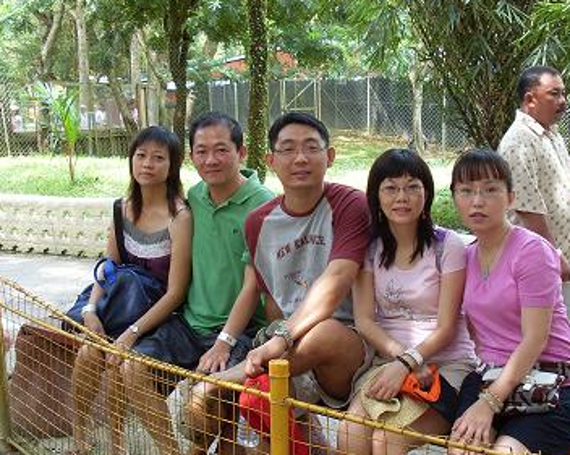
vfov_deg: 28.0
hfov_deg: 34.8
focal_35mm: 54
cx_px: 308
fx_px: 910
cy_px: 262
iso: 80
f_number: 3
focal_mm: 6.3
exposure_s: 1/90
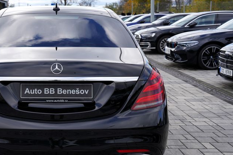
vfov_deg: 23.8
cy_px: 80
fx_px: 369
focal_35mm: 57
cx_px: 56
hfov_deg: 34.3
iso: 100
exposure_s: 1/160
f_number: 5.6
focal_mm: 35
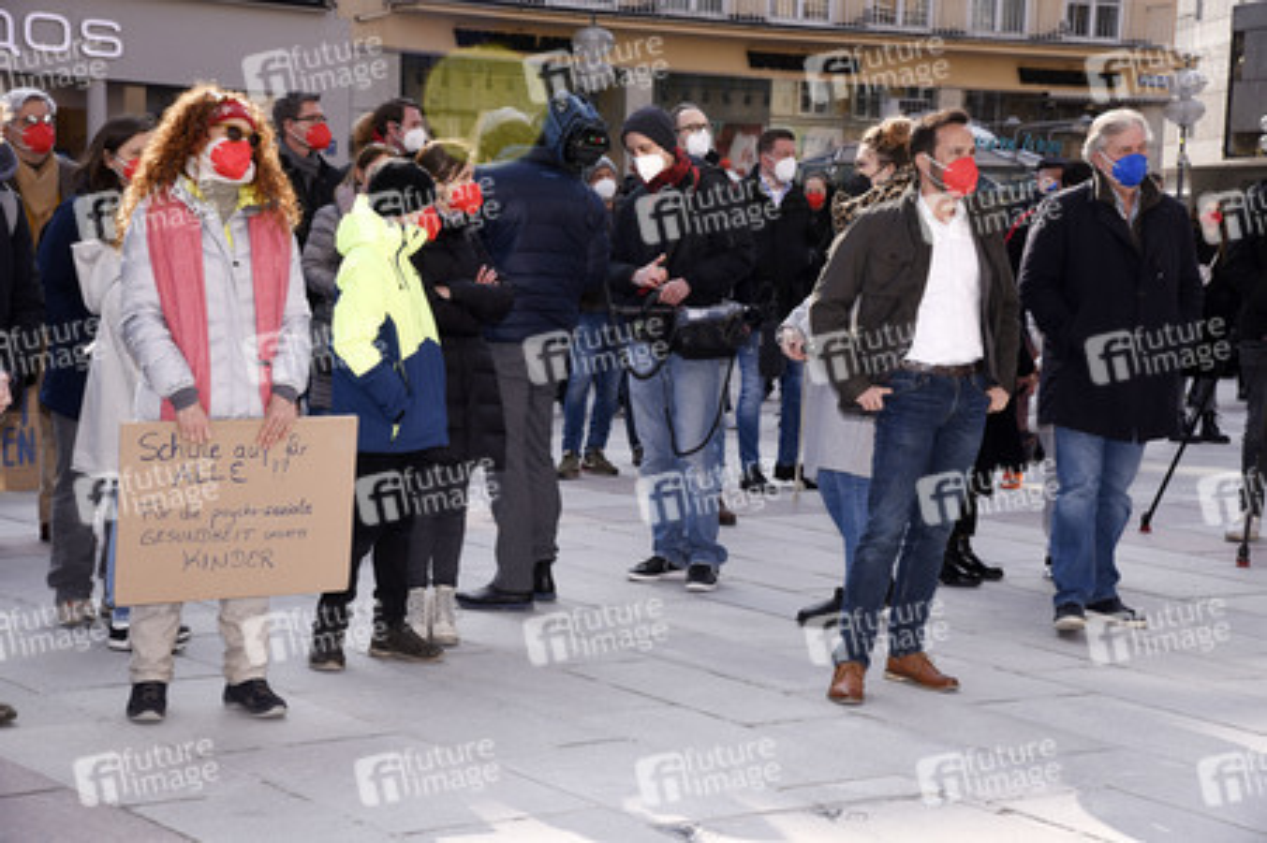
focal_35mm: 78
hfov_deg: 26.0
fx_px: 2743
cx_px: 634
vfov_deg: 17.5
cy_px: 422
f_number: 11
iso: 250
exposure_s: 1/160
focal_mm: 78
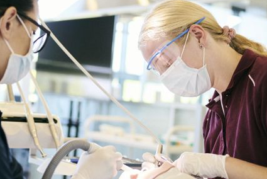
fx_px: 586
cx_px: 120
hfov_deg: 25.6
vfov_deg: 17.3
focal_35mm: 79
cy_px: 118
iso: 160
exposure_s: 1/125
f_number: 1.8
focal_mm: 35
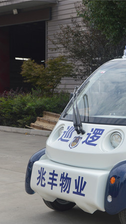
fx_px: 433
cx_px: 139
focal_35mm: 73
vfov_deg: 28.9
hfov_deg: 16.1
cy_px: 123
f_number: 6.3
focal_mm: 28
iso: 100
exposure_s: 1/160
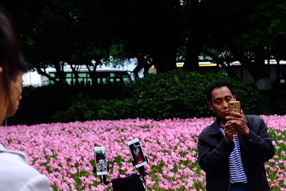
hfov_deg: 20.2
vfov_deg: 13.4
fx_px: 802
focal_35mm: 101
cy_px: 187
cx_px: 188
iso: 800
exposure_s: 1/80
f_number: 4
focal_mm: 27
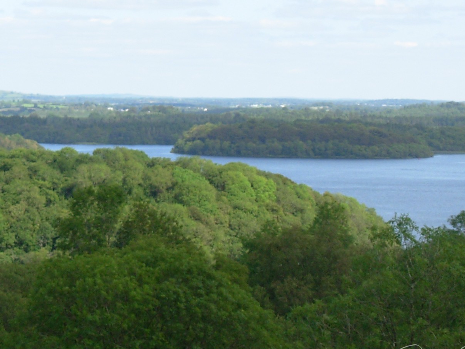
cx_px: 37
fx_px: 2566
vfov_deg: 7.8
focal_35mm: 191
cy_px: 40
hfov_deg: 10.3
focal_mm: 13.5
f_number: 3.7
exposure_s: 1/443
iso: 50
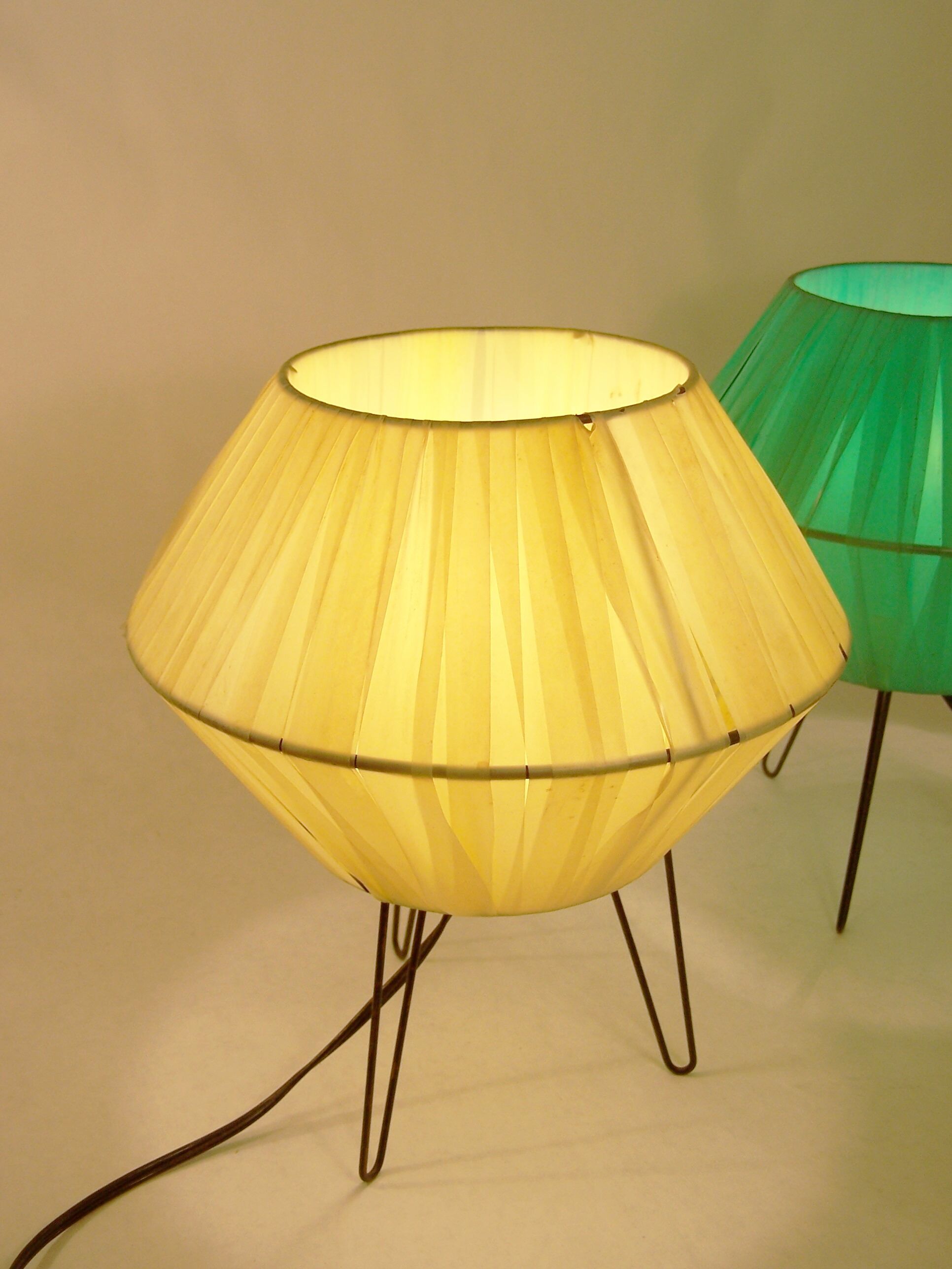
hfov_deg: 37.7
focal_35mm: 38
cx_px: 476
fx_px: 1393
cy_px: 634
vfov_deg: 49.0
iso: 80
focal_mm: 6.3
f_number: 2.8
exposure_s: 1/180
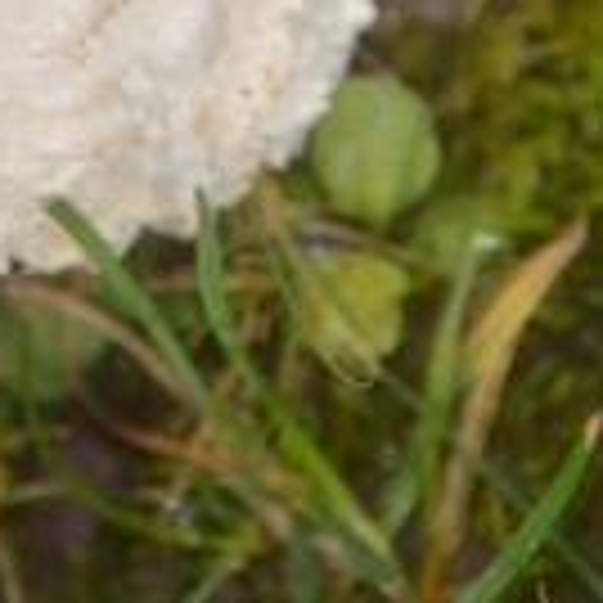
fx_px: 22388
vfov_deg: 1.5
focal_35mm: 1136
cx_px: -40
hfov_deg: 1.5
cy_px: -200
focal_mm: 200
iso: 100
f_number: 7.1
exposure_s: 1/250
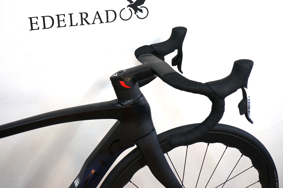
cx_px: 142
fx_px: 416
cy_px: 94
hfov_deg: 37.5
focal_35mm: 53
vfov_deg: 25.5
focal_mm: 53
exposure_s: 1/160
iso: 800
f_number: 5
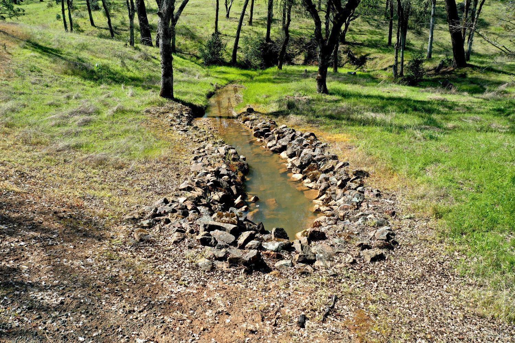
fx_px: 401
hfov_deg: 65.5
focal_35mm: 28
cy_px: 172
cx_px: 258
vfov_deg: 46.4
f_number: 5.6
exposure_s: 1/400
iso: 100
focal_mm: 10.26
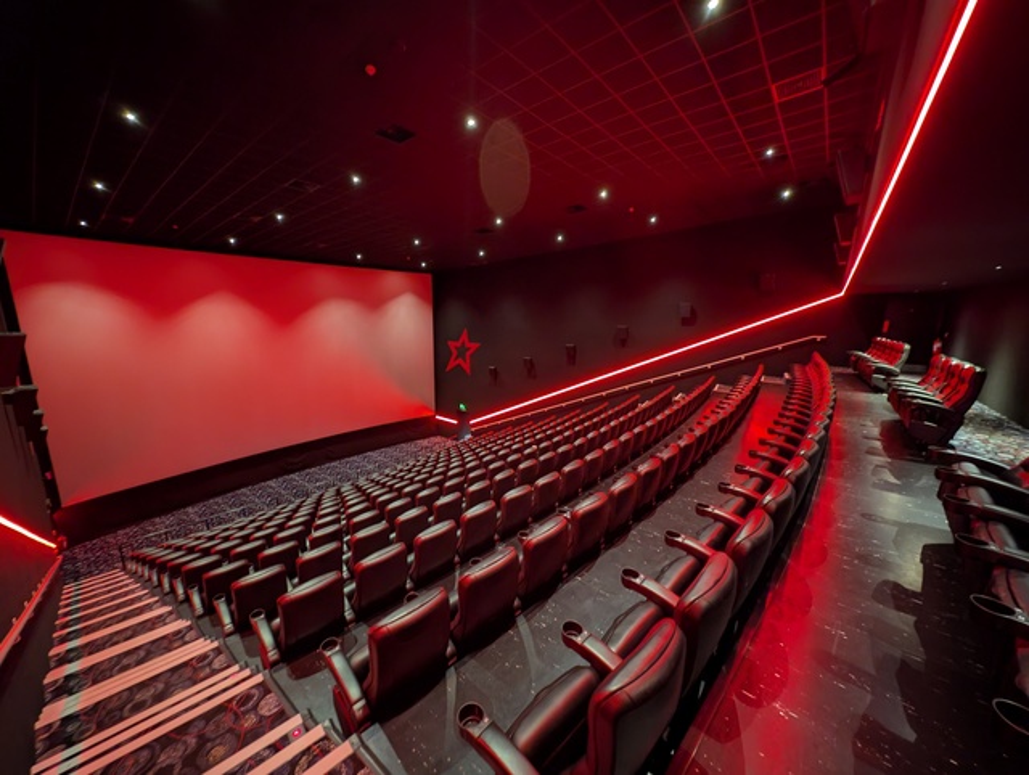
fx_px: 357
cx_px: 514
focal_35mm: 12
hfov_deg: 110.5
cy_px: 388
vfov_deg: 94.6
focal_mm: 2.23
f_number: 1.95
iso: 438
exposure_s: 1/7.04
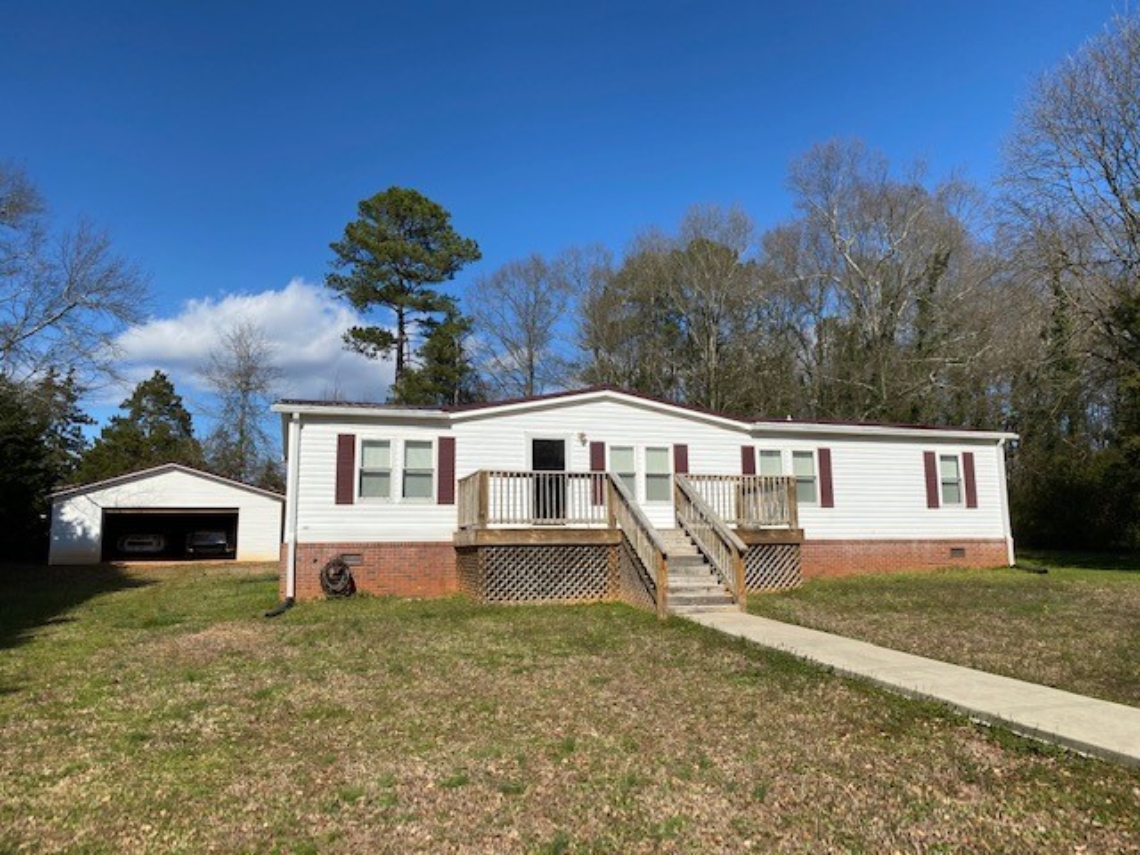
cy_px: 428
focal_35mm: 26
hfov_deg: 67.3
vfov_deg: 53.1
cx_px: 570
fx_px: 856
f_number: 1.8
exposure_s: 1/4630
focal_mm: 4.25
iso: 32
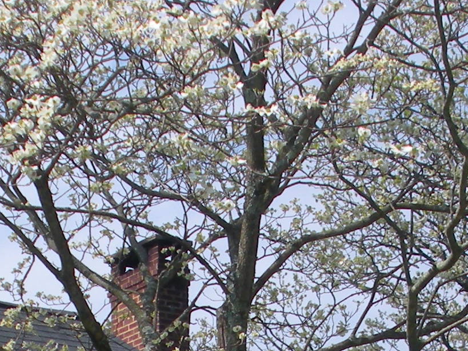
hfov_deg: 10.1
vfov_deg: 7.3
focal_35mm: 196
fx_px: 2649
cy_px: 664
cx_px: 325
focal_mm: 7.7
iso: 64
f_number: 4
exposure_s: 1/569
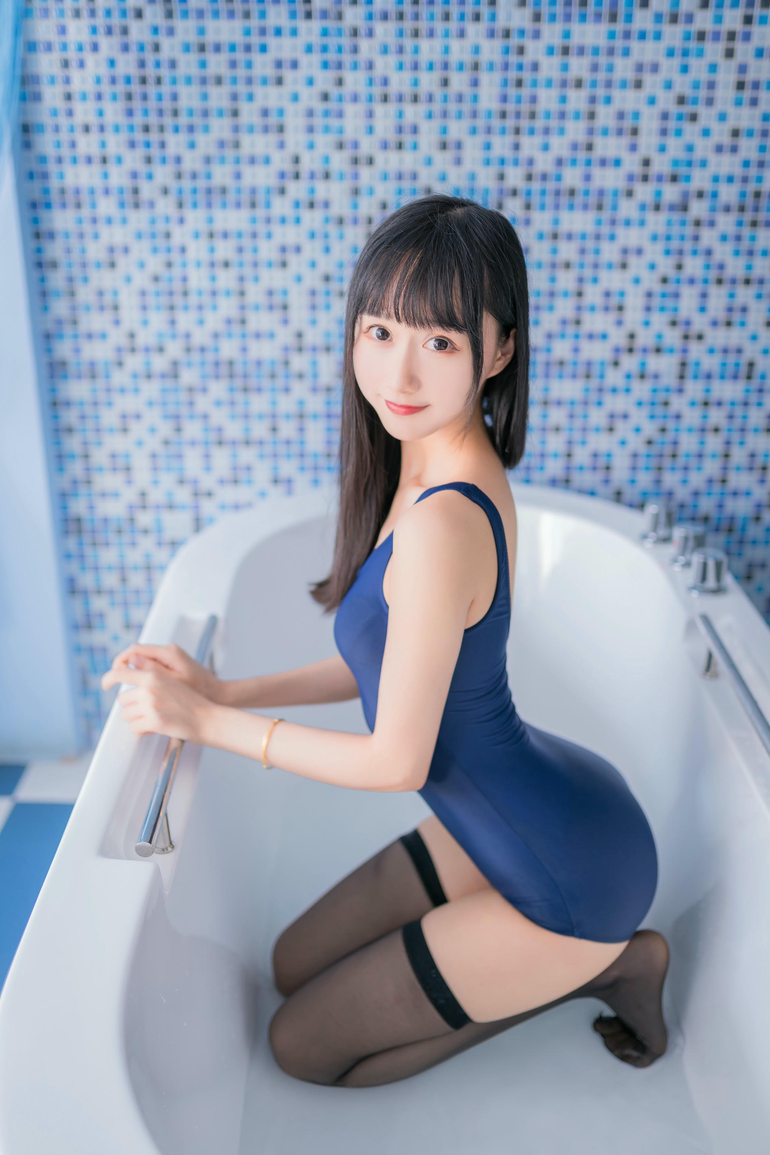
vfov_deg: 51.9
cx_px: 394
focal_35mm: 37
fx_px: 1187
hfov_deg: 35.9
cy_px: 571
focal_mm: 35
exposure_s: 1/320
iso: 500
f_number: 1.6
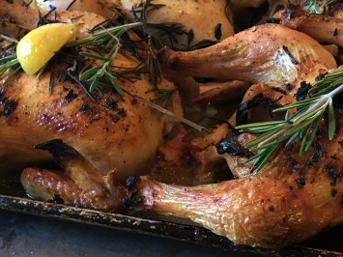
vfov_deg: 29.6
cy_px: 114
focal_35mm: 49
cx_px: 222
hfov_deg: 38.6
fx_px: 485
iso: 125
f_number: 2.2
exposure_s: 1/30
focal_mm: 4.15
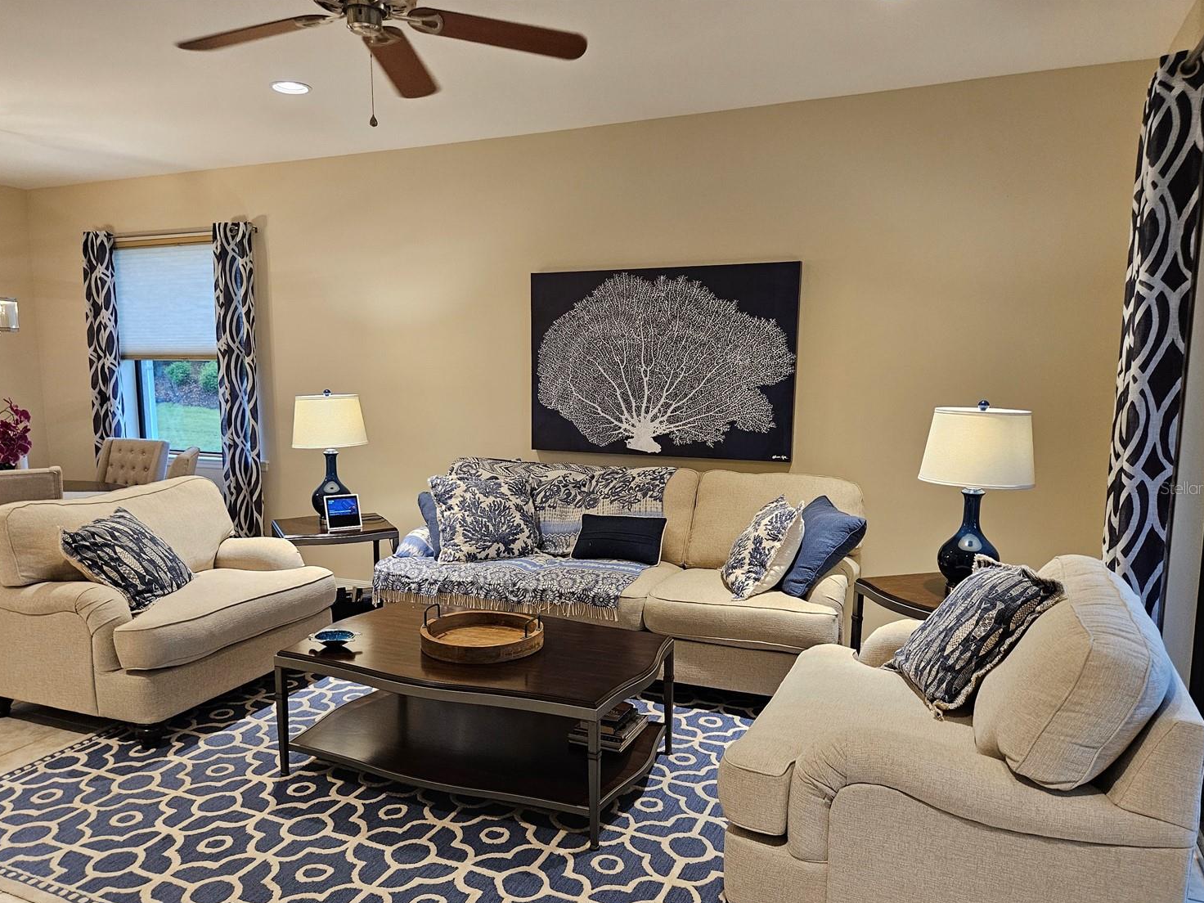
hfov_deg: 69.4
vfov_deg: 54.8
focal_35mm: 25
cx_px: 583
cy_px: 487
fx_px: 870
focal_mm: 5.4
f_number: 1.8
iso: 400
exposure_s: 1/120
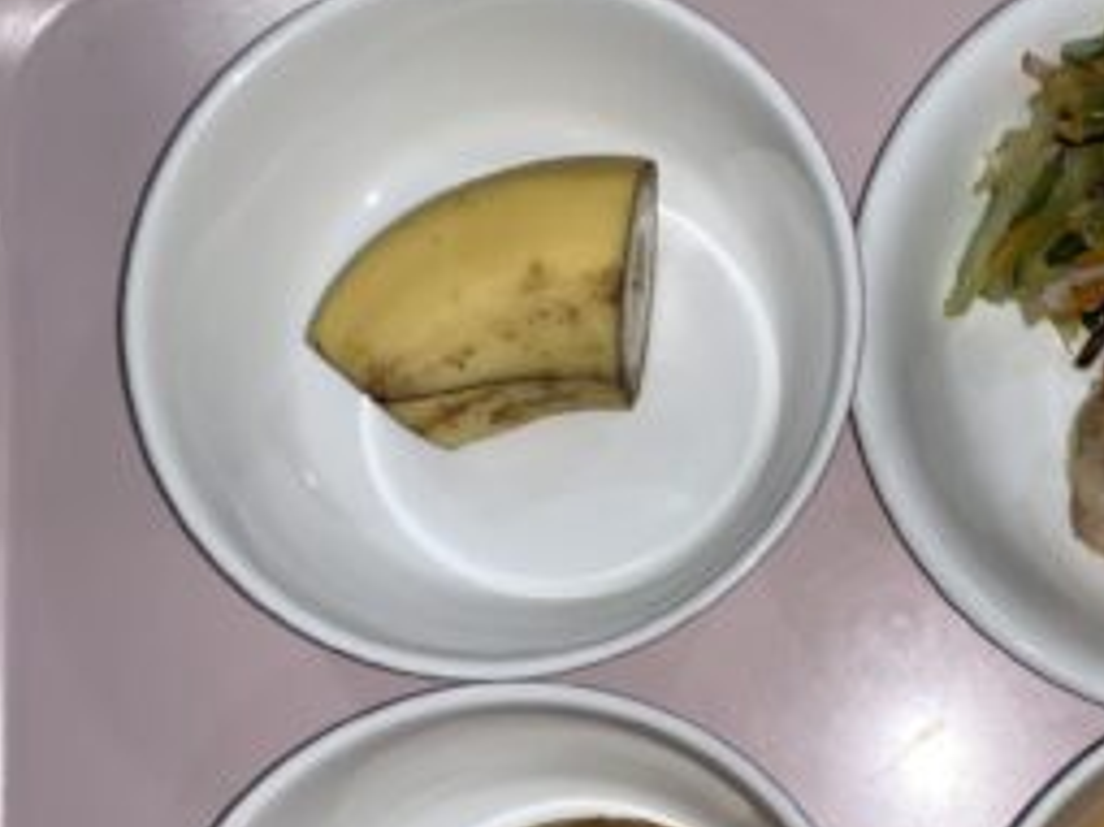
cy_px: 647
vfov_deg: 28.0
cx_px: 918
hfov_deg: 36.0
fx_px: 1626
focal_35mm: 51
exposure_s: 1/195
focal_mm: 4.25
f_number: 1.8
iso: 25
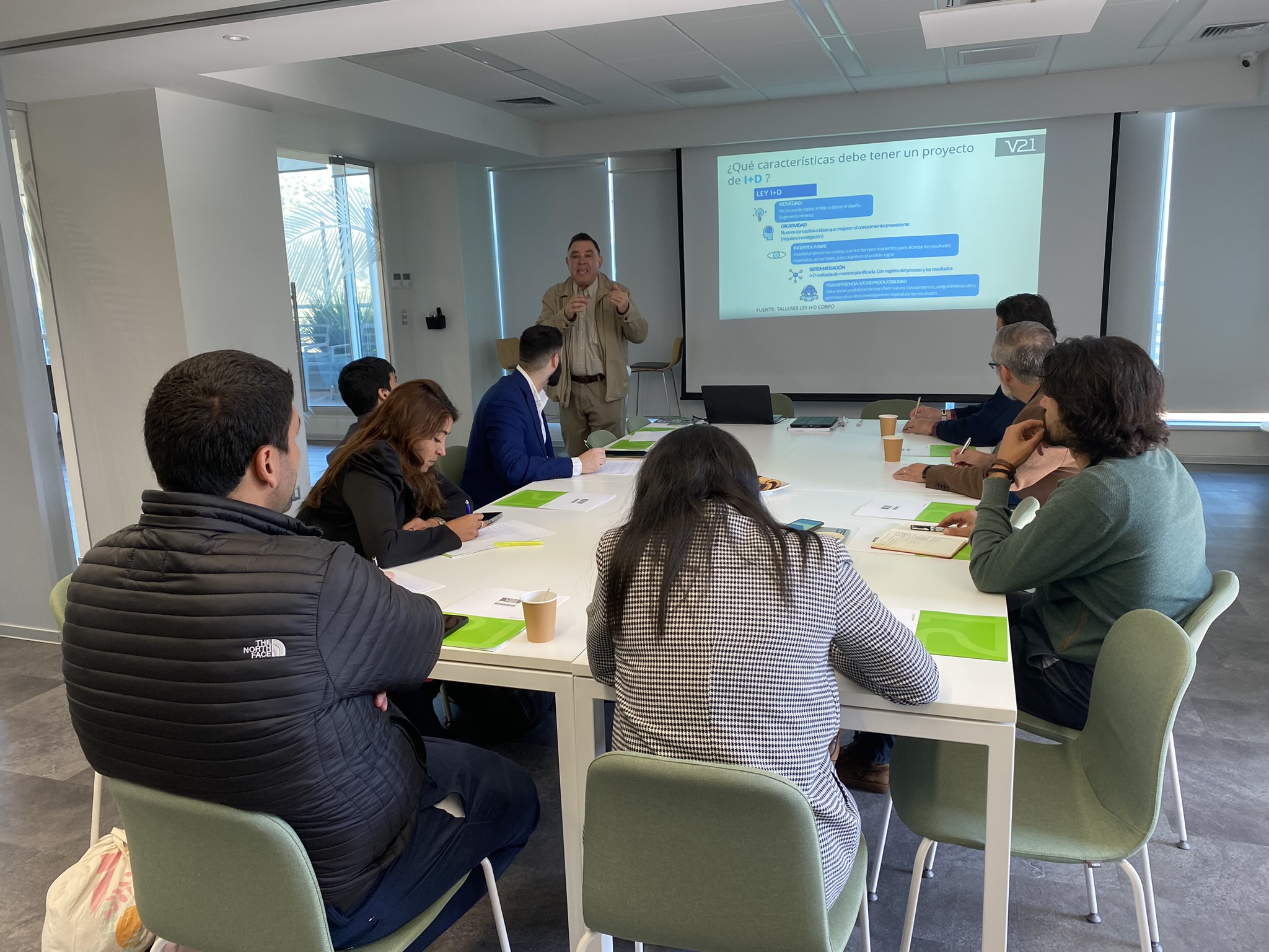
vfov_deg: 53.1
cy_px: 476
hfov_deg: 67.3
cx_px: 634
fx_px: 953
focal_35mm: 26
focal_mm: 4.25
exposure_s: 1/100
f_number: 1.8
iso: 100
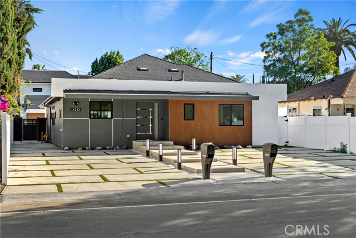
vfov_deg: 27.0
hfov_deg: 39.6
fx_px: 495
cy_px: 119
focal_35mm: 50
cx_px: 178
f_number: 8
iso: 80
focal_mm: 50
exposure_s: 1/10
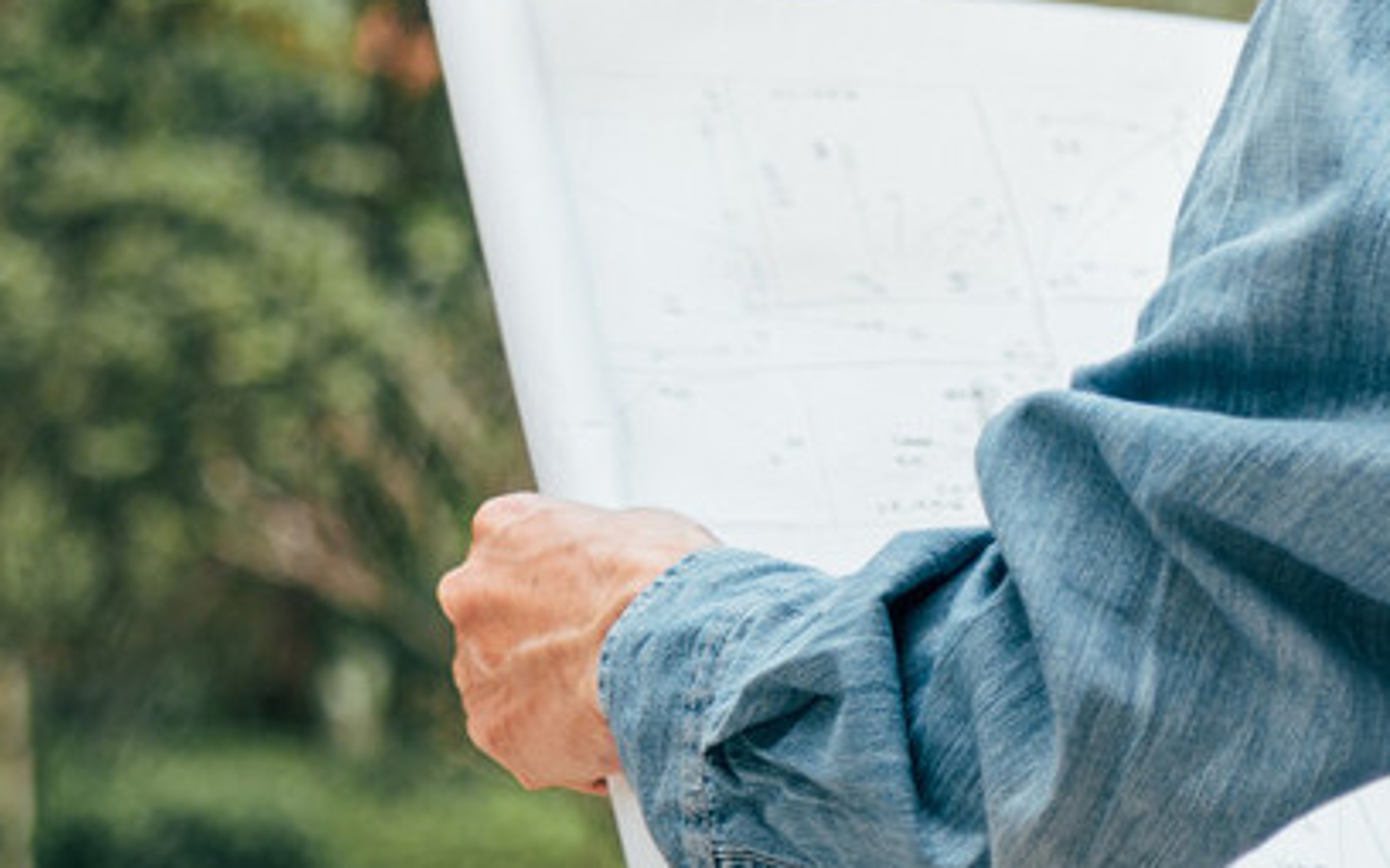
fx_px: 7387
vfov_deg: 6.7
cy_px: -155
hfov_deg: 10.6
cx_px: 1656
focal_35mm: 195
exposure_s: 1/160
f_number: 4
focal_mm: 65
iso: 100
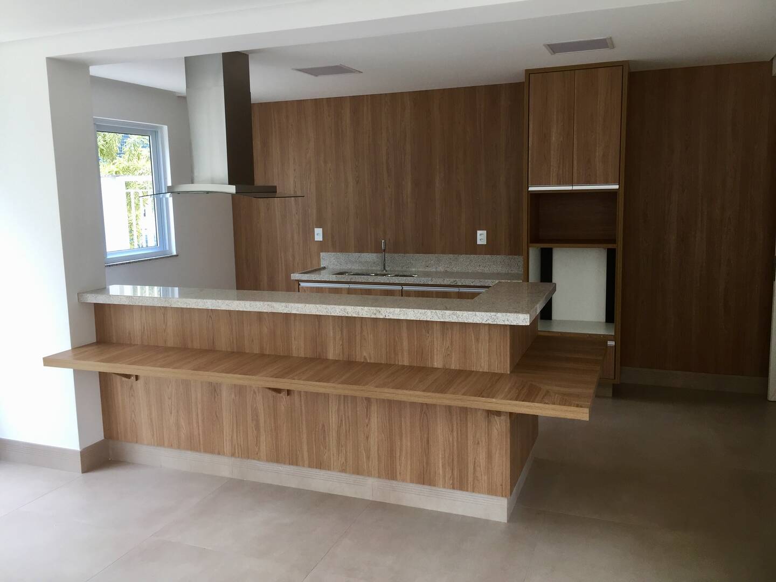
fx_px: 650
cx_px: 388
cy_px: 291
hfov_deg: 61.7
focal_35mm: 29
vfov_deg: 48.2
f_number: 2.2
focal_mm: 4.15
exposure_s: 1/120
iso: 50
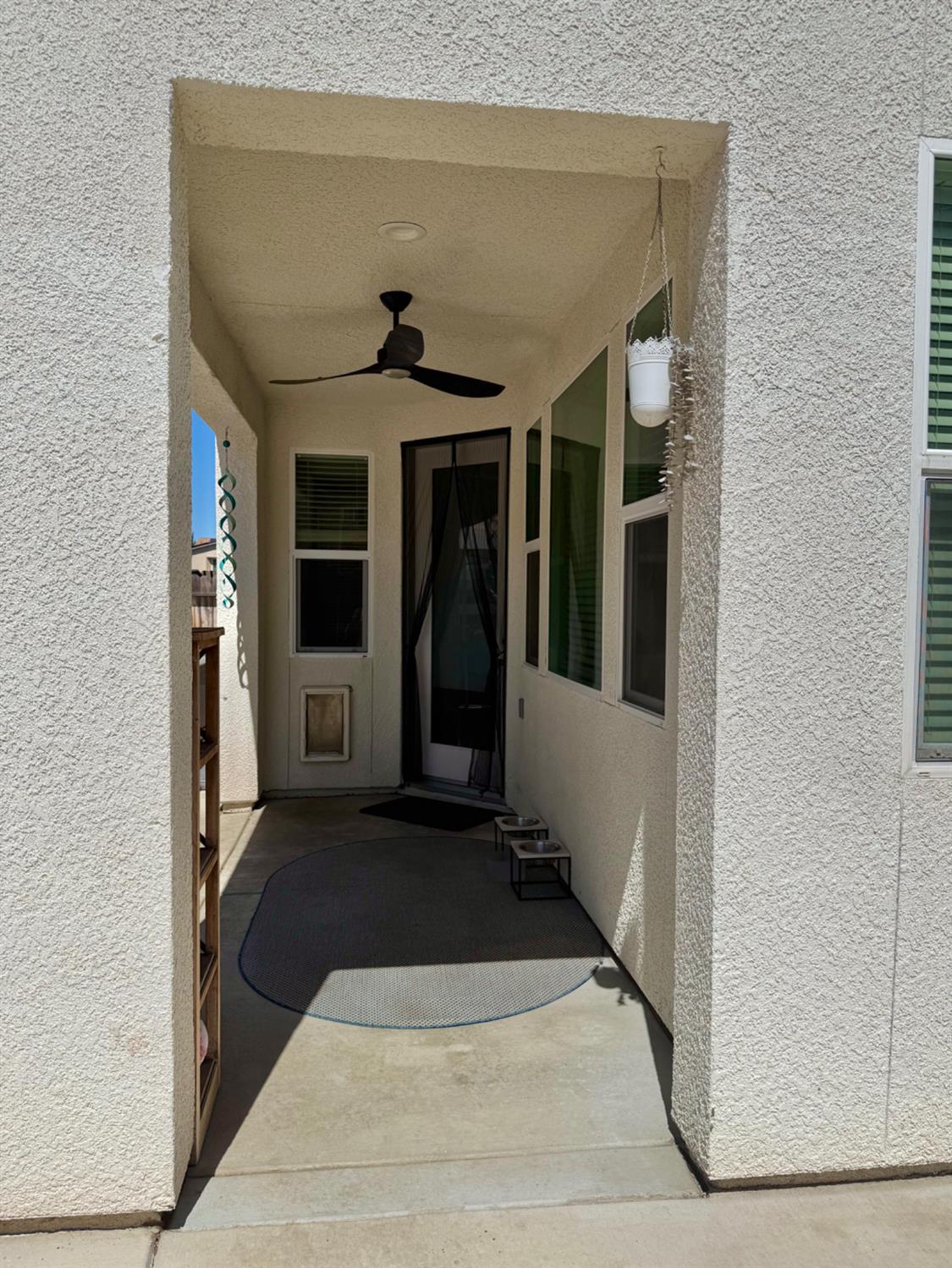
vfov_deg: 71.6
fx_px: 880
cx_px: 476
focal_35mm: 24
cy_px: 634
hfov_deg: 56.8
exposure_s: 1/10309
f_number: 1.78
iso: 80
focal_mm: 6.76
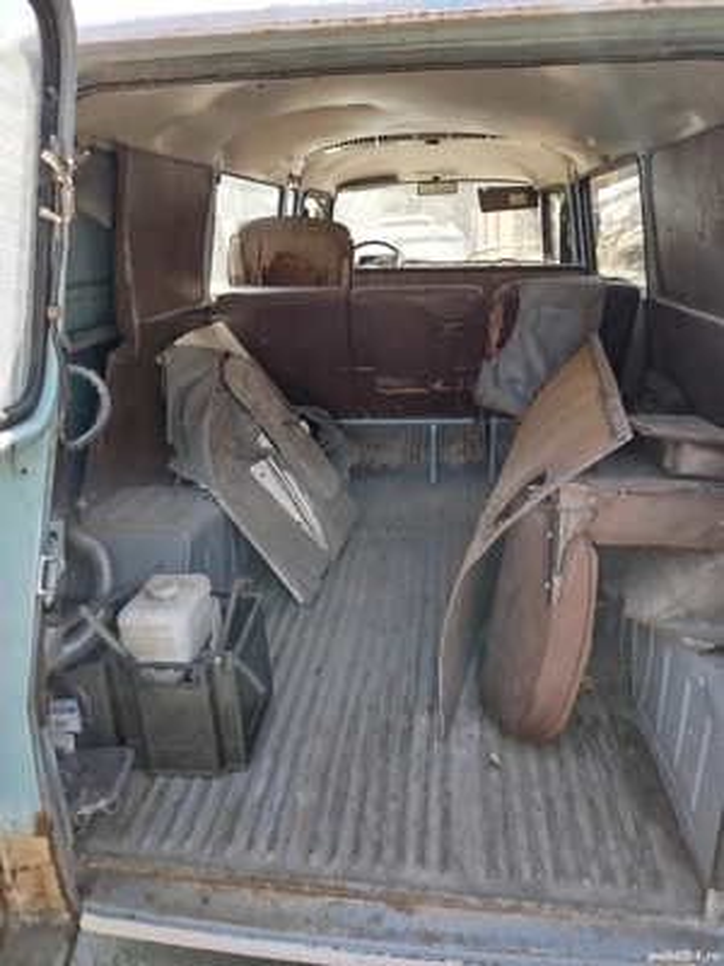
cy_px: 483
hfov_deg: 56.8
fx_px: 669
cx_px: 362
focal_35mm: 24
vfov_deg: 71.6
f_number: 1.7
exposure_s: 1/104
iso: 50
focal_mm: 5.31
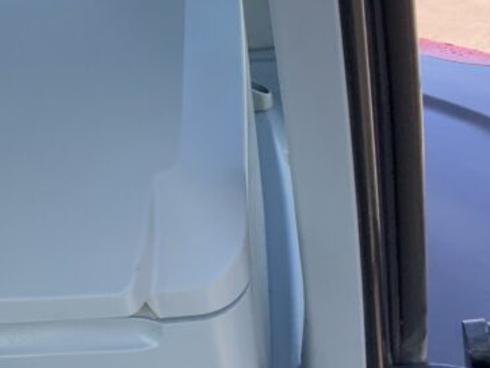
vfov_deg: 18.0
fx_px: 1162
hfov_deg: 23.5
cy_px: 127
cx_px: 106
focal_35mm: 82
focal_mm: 3
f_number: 1.8
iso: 16
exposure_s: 1/360
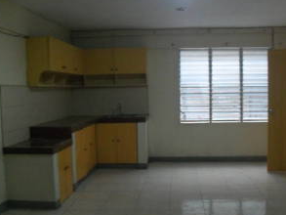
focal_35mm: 43
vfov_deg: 33.5
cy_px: 127
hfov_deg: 43.7
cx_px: 161
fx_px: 355
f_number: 2.8
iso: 400
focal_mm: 6.2
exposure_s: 1/15
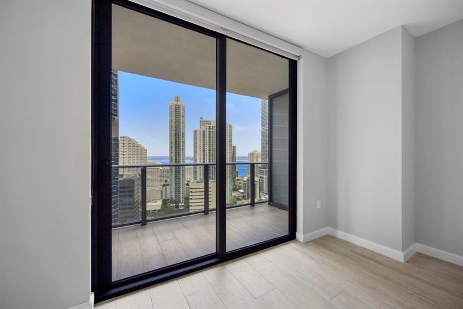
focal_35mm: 14
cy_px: 154
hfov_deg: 104.3
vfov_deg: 81.2
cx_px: 232
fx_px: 180
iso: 125
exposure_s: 1/13
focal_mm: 14
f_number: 9
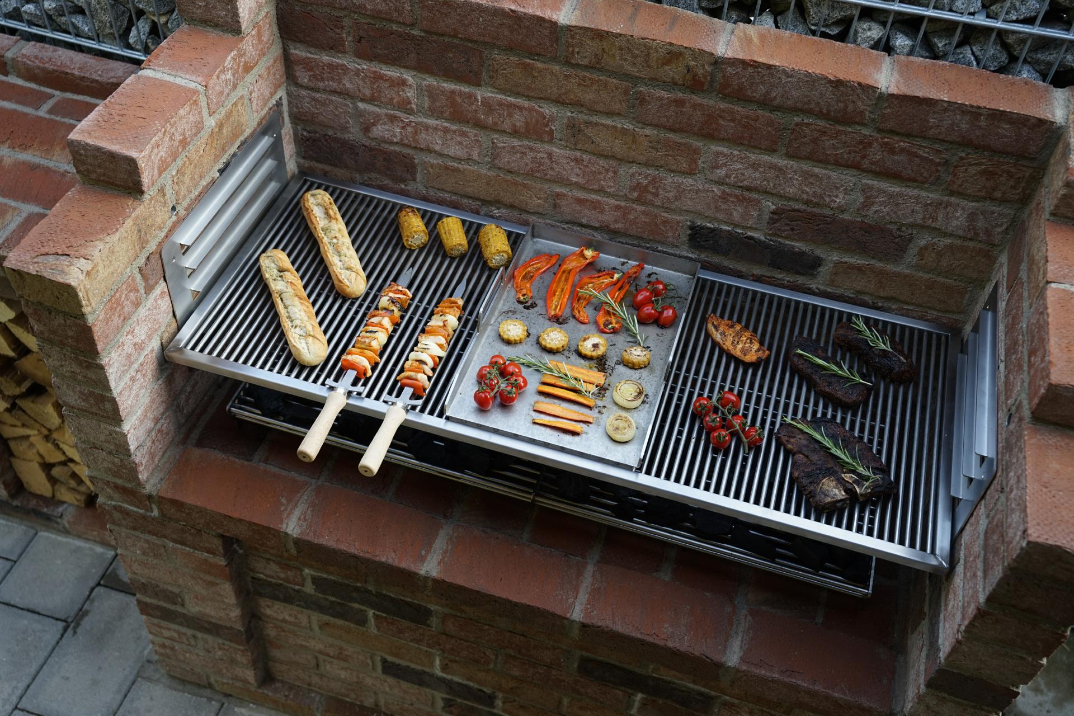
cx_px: 537
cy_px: 358
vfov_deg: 35.9
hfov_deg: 51.8
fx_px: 1107
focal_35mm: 37
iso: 320
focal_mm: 37.1
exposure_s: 1/125
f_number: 3.5
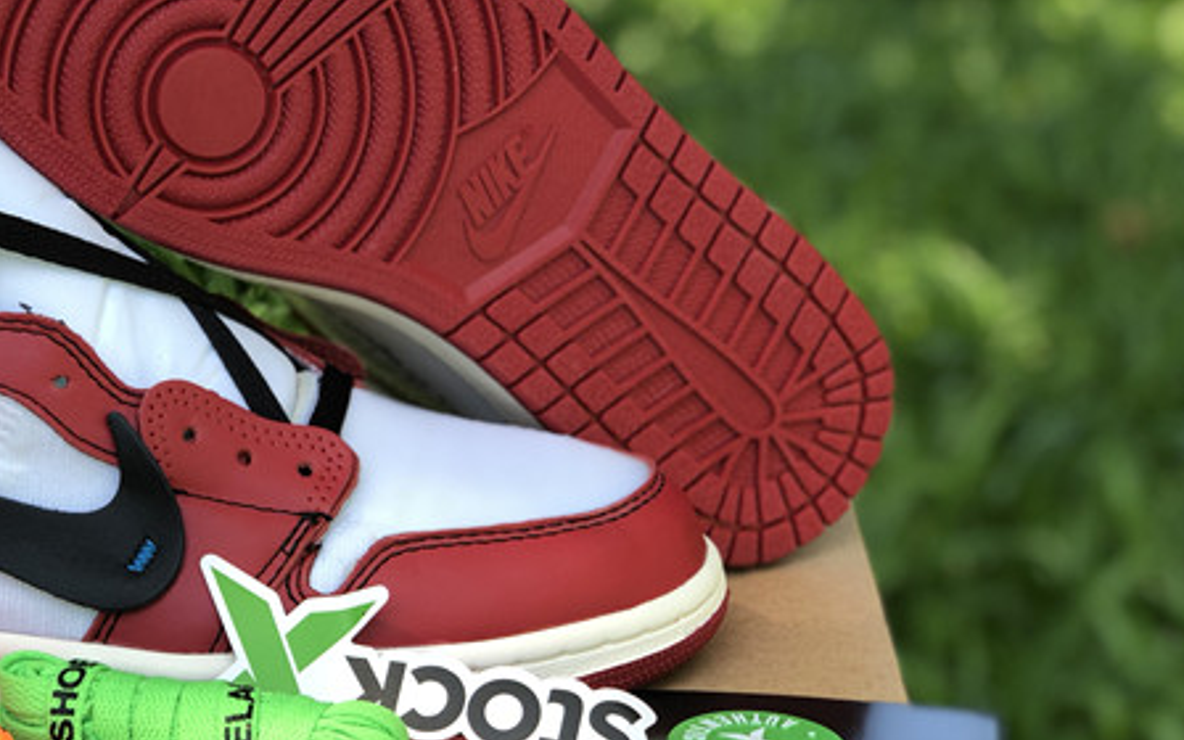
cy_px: 403
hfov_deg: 22.4
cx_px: 214
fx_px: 2936
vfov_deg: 14.4
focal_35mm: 91
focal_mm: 6
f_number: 2.4
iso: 16
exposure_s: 1/100
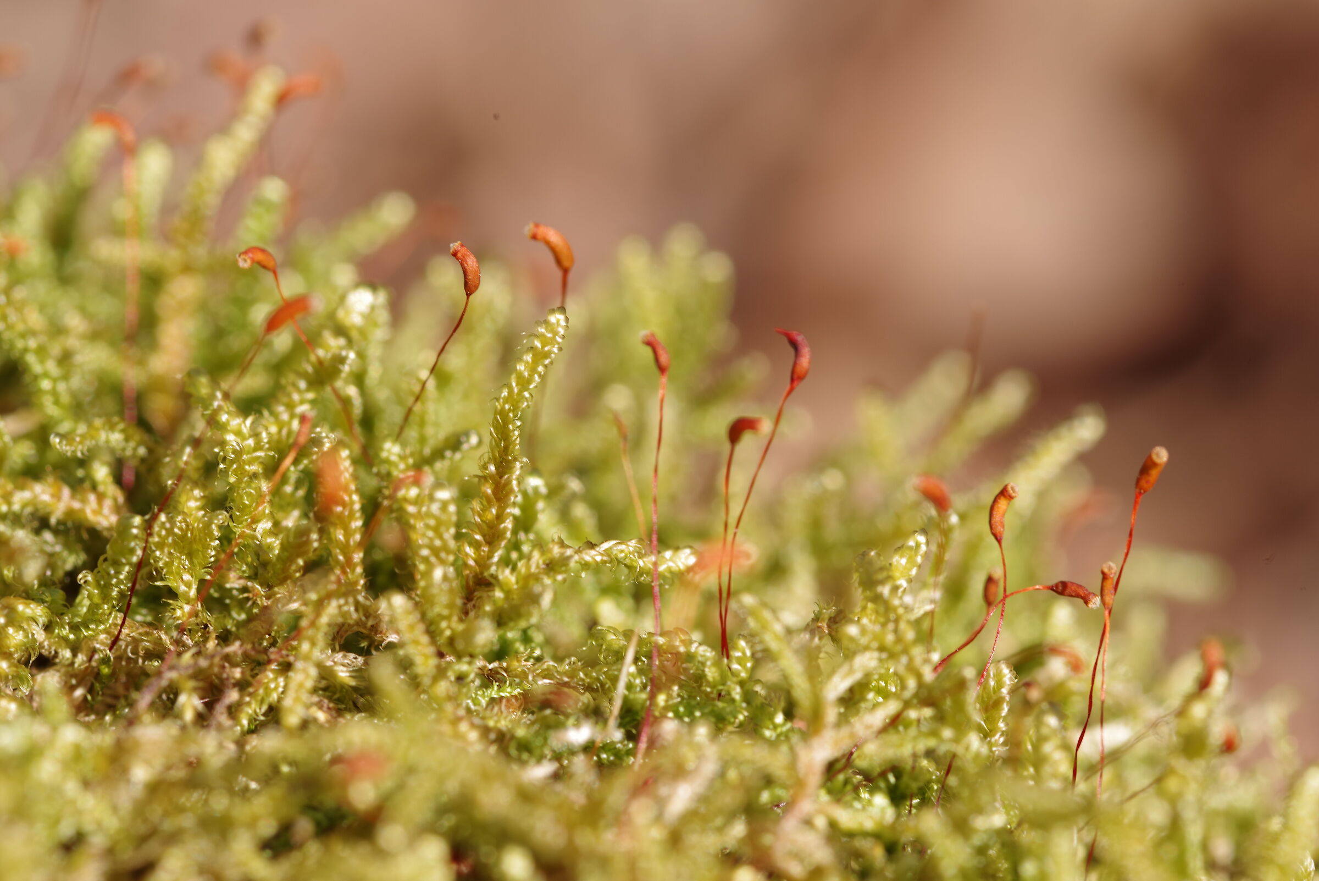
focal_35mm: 100
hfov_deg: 20.4
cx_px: 660
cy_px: 440
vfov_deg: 13.7
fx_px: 3665
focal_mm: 100
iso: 100
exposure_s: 1/25
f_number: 11
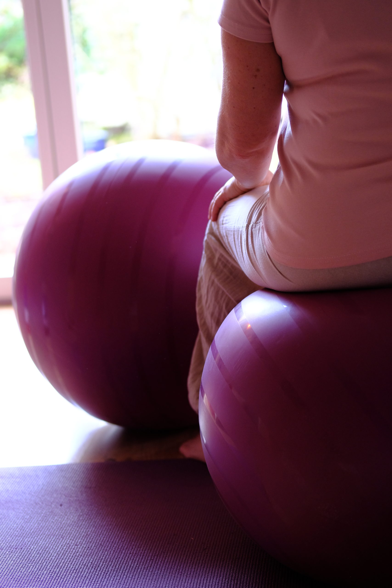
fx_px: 1225
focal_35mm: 75
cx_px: 196
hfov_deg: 18.2
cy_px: 294
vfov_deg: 27.0
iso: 1000
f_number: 2.2
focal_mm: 50
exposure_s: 1/60
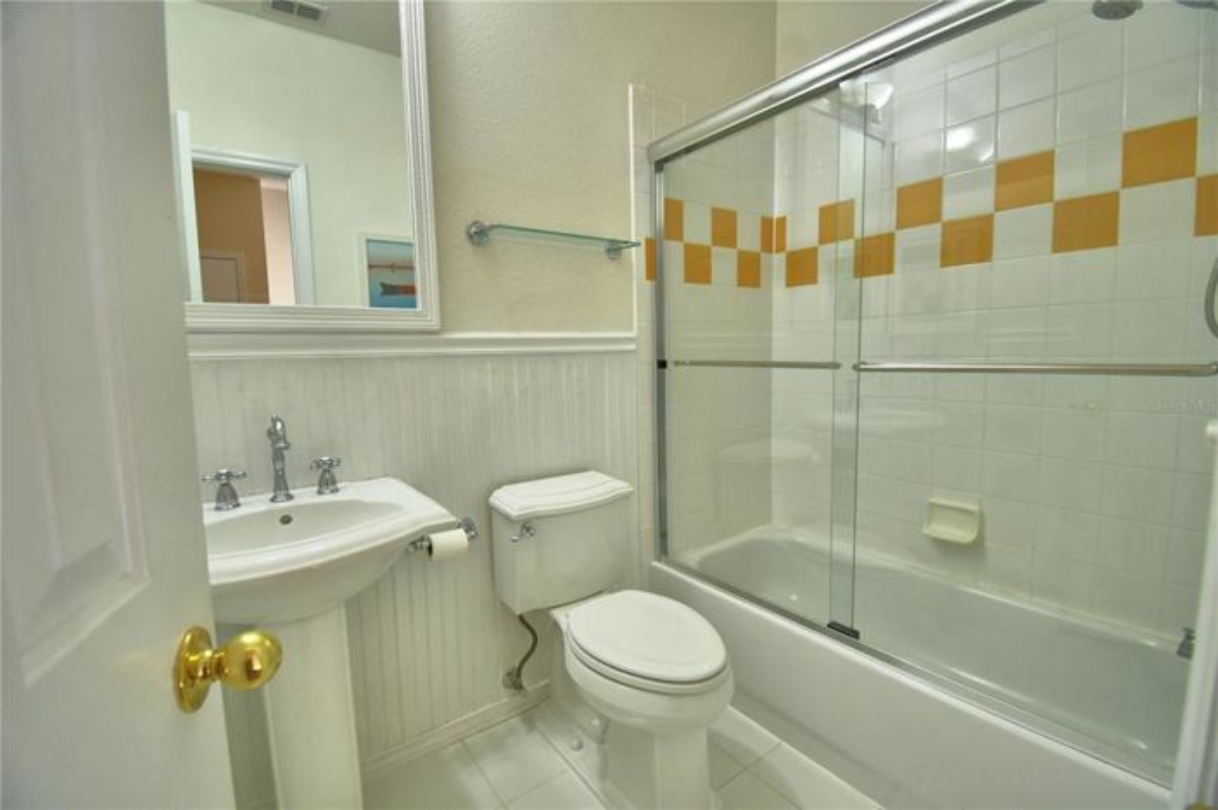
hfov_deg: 100.4
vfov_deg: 77.2
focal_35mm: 15
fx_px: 507
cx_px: 609
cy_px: 405
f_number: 4.5
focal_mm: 10
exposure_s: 1/100
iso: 400
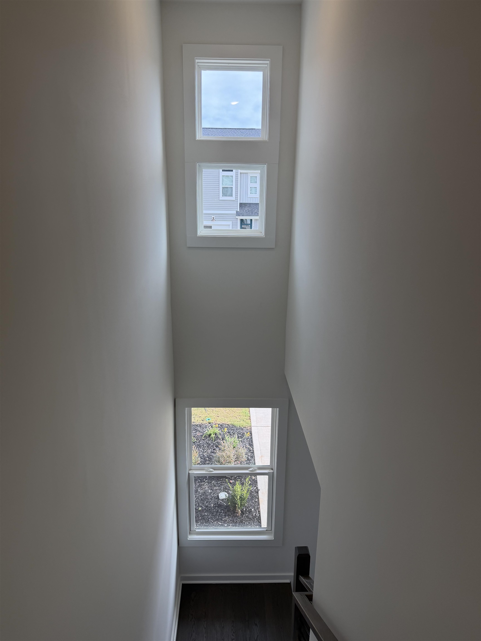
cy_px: 320
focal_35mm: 24
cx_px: 240
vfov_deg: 71.6
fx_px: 445
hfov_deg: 56.8
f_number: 1.78
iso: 64
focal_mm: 6.76
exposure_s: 1/298
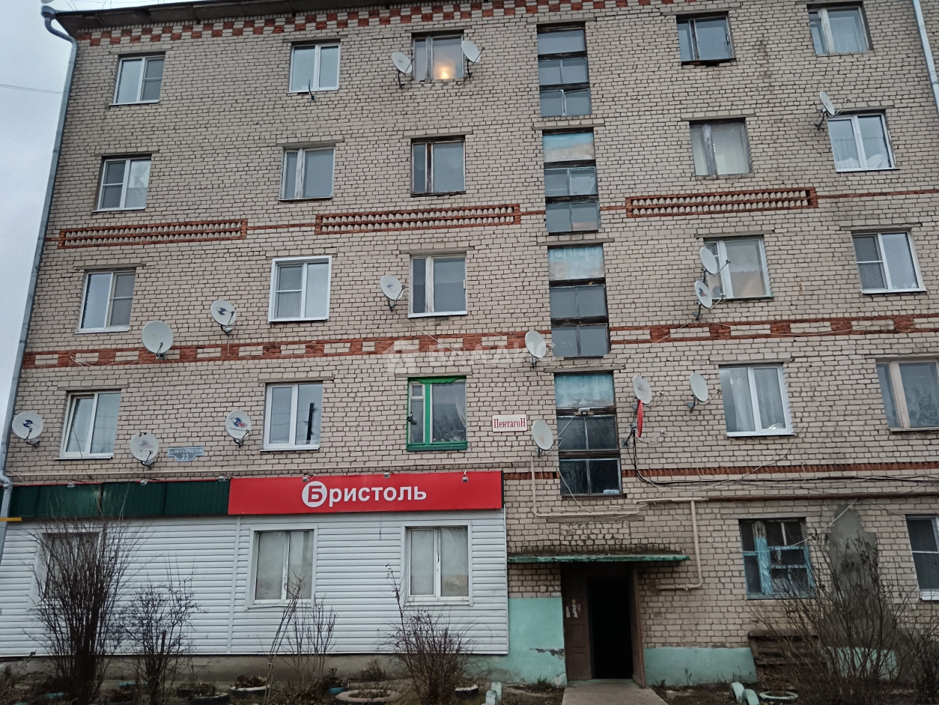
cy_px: 352
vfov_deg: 51.4
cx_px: 470
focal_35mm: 27
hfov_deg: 65.3
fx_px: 733
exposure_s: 1/100
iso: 952
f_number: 1.9
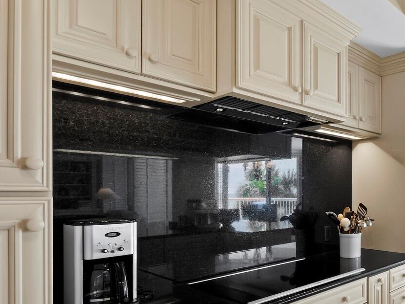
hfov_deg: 55.8
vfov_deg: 51.0
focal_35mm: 27
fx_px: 316
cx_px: 370
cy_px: 183
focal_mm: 7
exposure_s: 1/2.5
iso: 320
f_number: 13
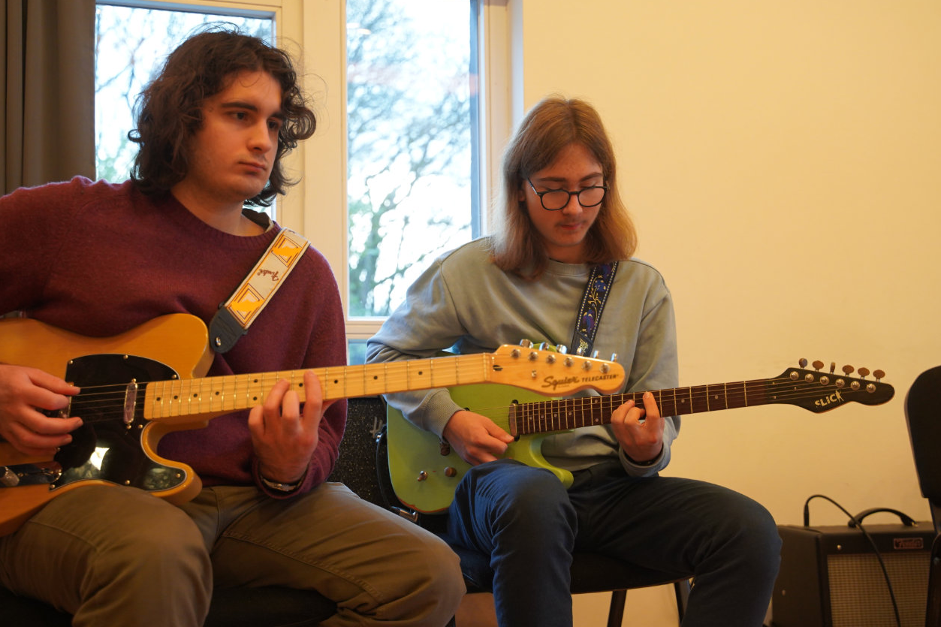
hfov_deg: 41.1
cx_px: 467
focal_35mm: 48
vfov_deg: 28.1
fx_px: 1254
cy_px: 317
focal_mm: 47
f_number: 4
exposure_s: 1/160
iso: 2000
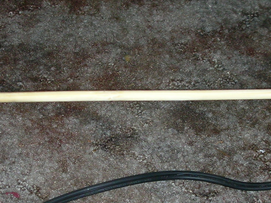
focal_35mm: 103
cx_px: 118
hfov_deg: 19.1
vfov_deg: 14.3
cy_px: 133
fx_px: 806
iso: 50
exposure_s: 1/60.1
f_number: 3
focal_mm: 5.8
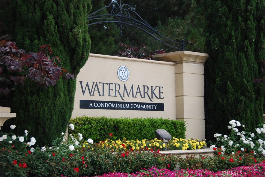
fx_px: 575
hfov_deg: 26.0
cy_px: 88
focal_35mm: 78
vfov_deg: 17.5
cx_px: 132
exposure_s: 1/125
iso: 100
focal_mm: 52
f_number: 5.6
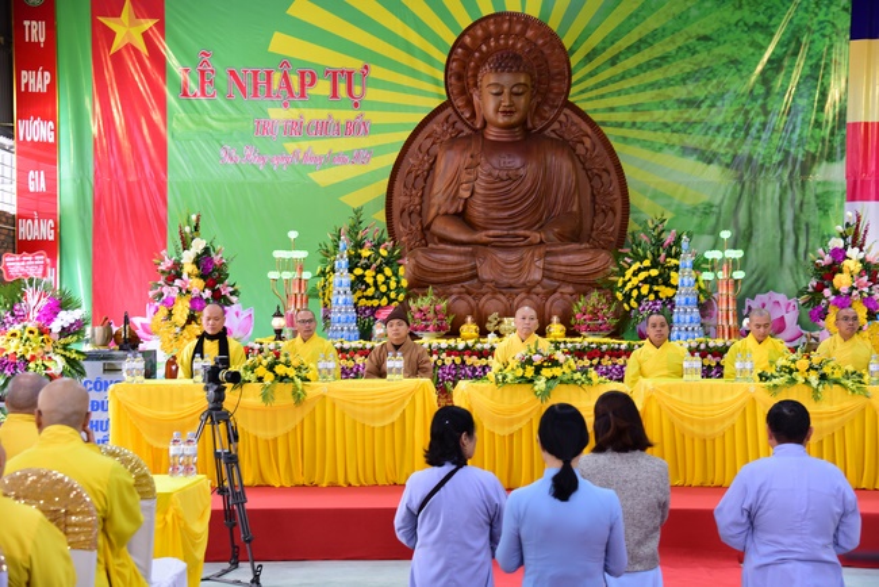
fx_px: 1270
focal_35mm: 52
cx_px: 440
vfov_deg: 26.0
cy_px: 294
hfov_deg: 38.2
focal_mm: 52
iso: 1250
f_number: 4.5
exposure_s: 1/50
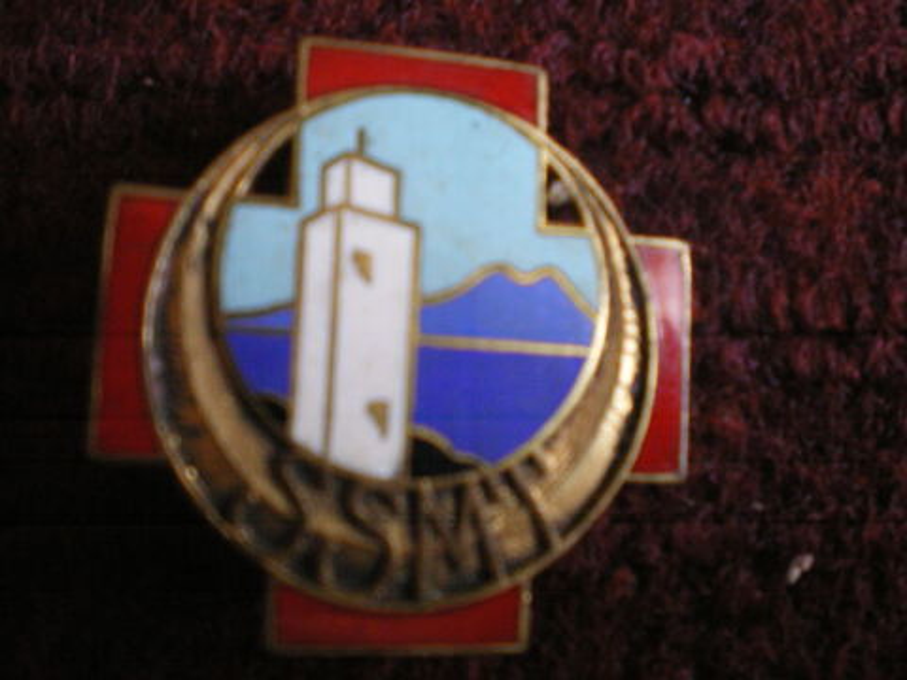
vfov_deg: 37.7
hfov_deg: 49.0
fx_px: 996
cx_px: 454
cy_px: 340
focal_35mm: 38
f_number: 3.1
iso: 400
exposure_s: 1/20
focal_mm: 6.3
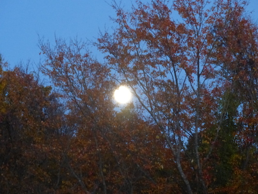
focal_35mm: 225
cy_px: 97
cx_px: 129
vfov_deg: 6.6
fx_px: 1677
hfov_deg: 8.8
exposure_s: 1/5
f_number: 2.8
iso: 800
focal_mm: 40.4
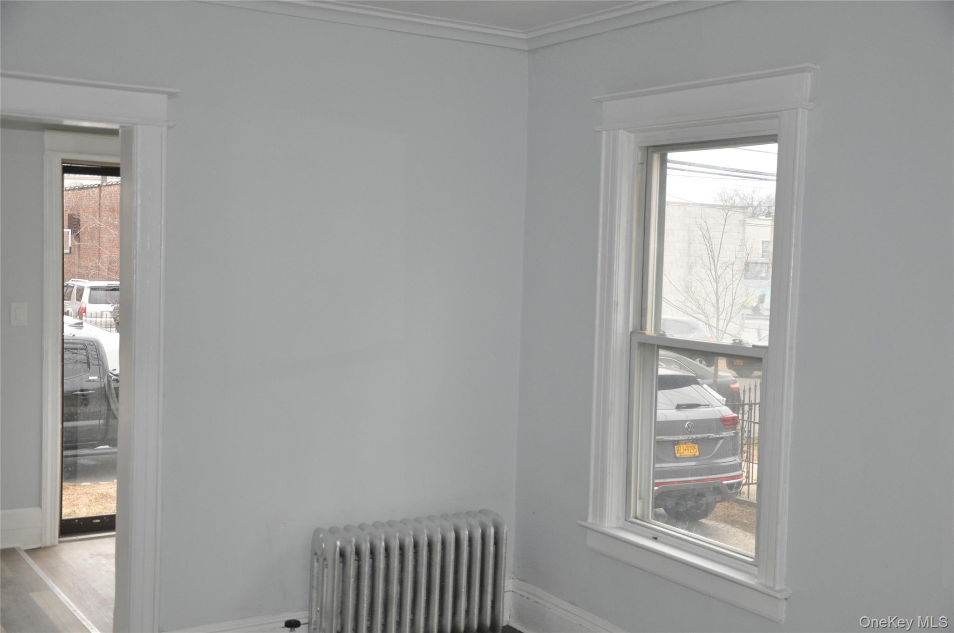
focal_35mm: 42
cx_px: 477
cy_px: 316
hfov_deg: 46.5
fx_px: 1112
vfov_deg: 31.8
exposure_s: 1/125
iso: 800
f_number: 4
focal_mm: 28
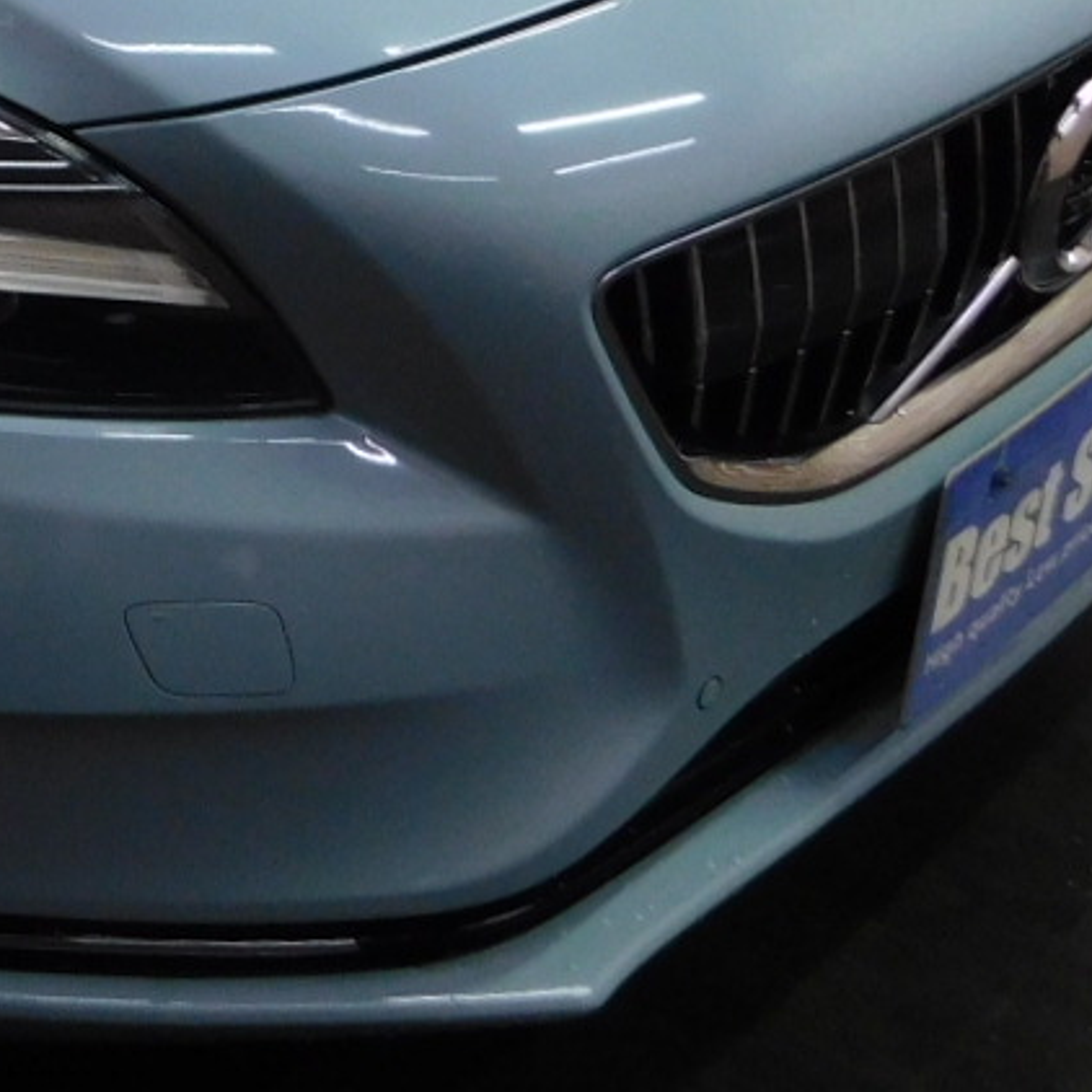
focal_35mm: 77
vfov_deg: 21.2
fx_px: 2748
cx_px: -427
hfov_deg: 20.1
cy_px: -150
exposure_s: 1/30
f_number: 3
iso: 200
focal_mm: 4
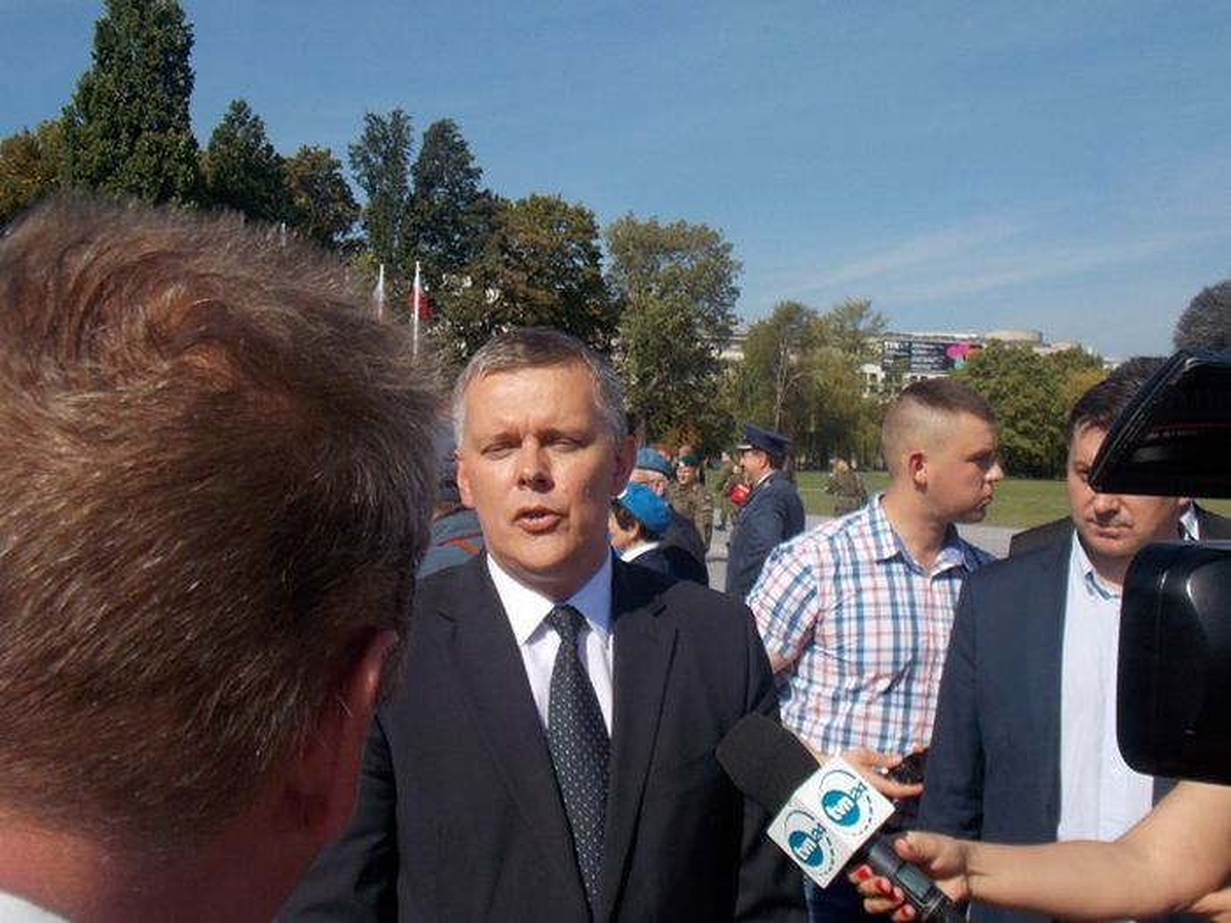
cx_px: 616
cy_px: 462
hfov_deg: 50.1
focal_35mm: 37
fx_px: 1316
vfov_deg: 38.7
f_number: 3.5
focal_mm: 6.6
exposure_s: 1/1250
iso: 80
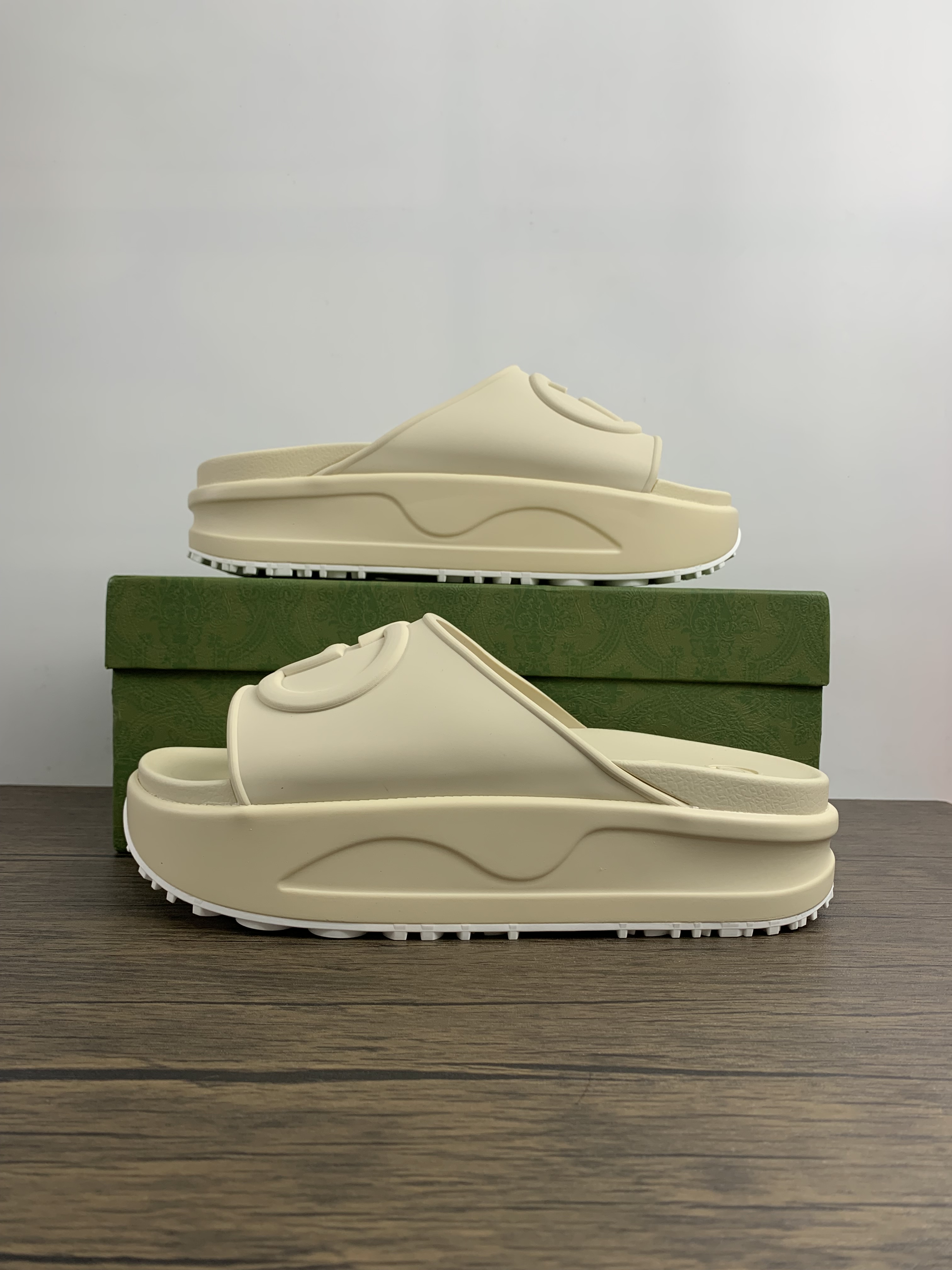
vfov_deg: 67.3
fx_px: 953
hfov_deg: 53.1
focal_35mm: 26
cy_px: 635
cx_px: 476
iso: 40
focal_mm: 4.25
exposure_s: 1/122
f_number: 1.8
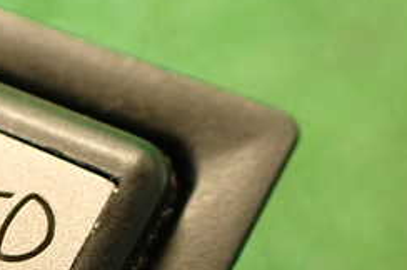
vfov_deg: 15.8
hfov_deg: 23.1
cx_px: -57
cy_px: 352
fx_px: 926
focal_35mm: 82
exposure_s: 1/30
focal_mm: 5.79
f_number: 2.4
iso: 400
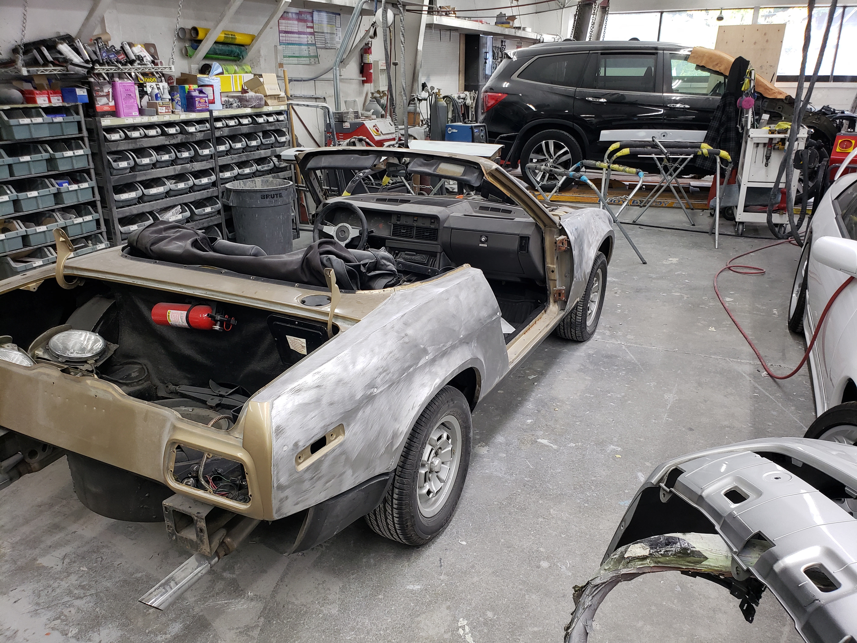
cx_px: 428
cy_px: 322
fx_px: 644
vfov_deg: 53.1
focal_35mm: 26
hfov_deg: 67.3
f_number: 2.4
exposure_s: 1/60
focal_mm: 4.3
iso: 200
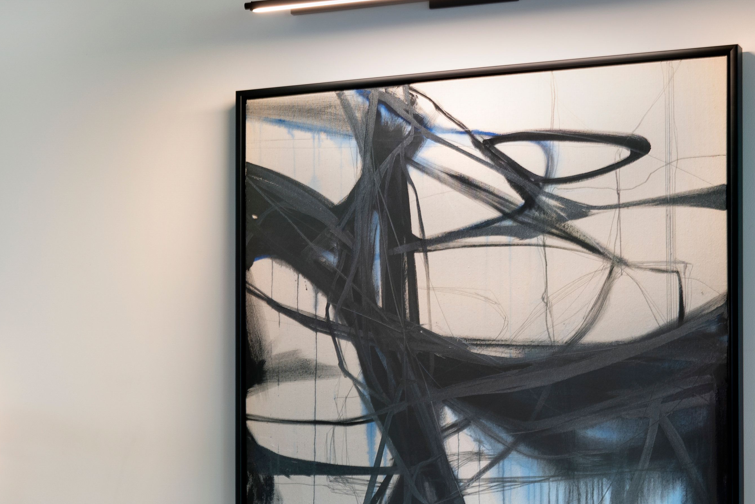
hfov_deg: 23.1
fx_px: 1783
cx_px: 28
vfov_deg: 15.8
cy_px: 490
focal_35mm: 85
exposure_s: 1/2.5
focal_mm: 38
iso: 100
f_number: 9
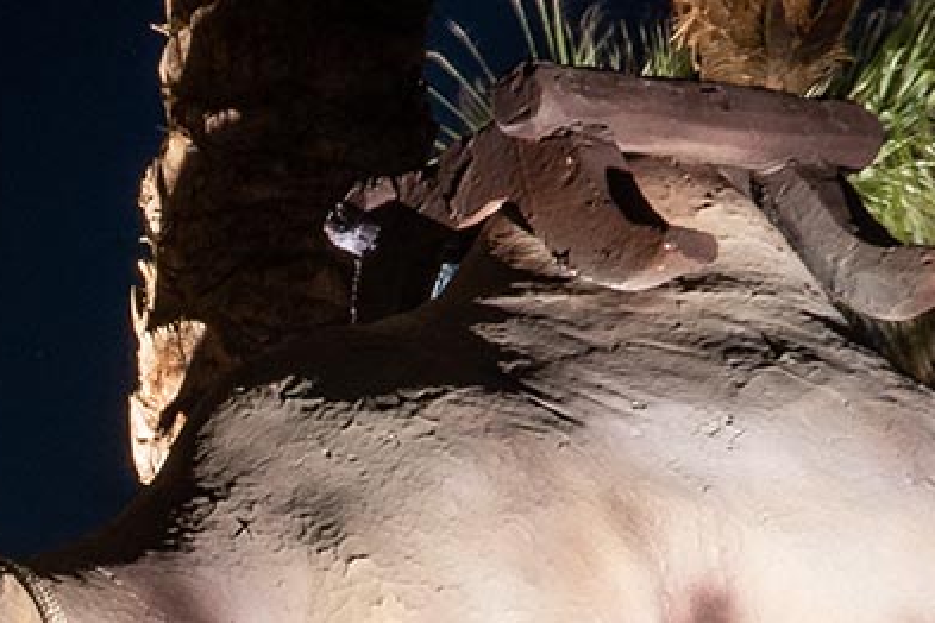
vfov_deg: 13.6
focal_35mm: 91
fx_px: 2357
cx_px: -664
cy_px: 1084
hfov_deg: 18.4
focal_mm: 11
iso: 200
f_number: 16
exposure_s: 25
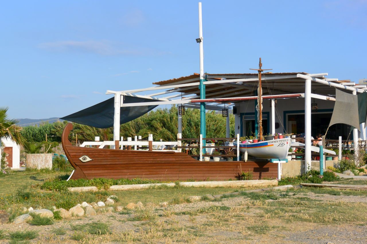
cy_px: 122
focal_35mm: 59
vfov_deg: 23.0
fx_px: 601
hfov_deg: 33.9
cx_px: 184
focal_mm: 21.9
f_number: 5
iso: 160
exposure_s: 1/640
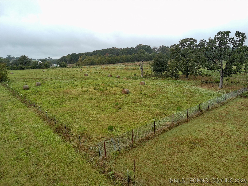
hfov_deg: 73.9
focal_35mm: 23
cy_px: 93
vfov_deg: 58.9
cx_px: 124
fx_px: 165
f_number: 1.9
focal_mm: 6.67
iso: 100
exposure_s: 1/529
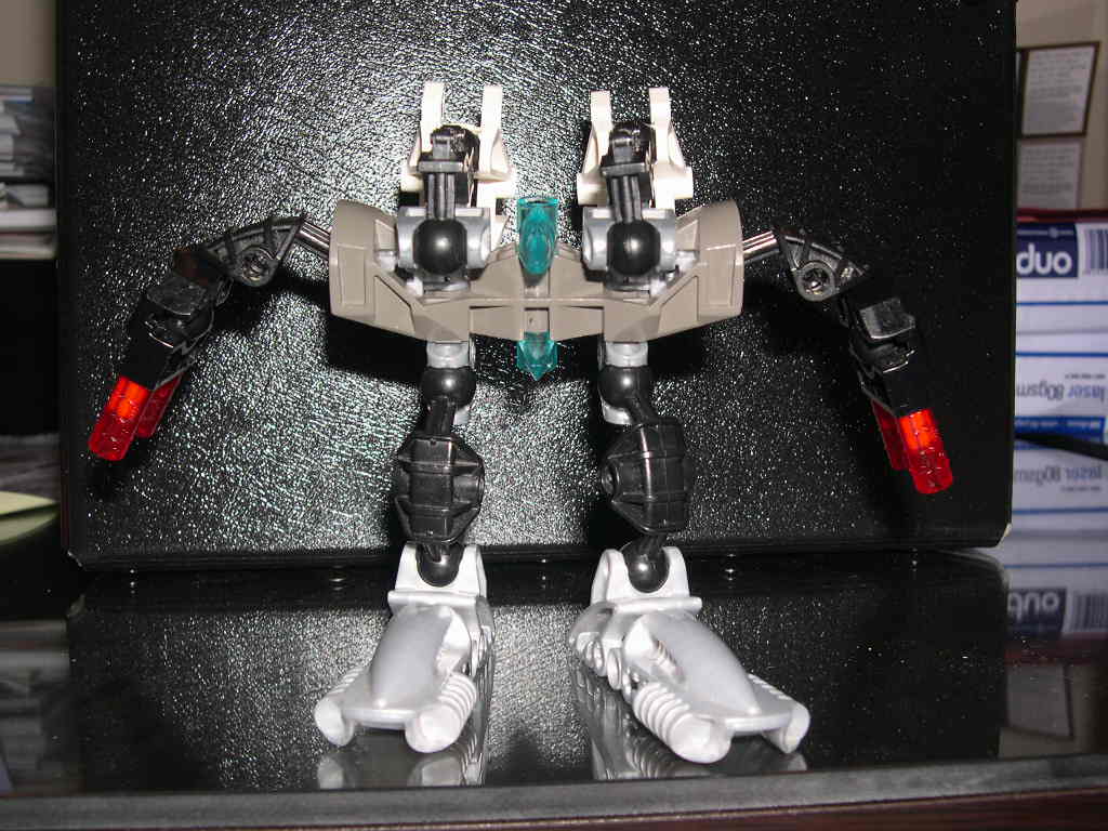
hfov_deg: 49.0
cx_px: 554
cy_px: 416
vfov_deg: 37.7
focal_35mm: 38
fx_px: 1216
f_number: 7.6
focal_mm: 8
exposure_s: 1/60
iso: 100
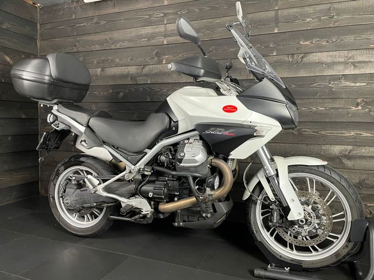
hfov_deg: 67.3
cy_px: 140
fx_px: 281
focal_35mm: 26
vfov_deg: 53.1
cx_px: 187
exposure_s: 1/50
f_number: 1.6
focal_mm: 4.2
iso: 500
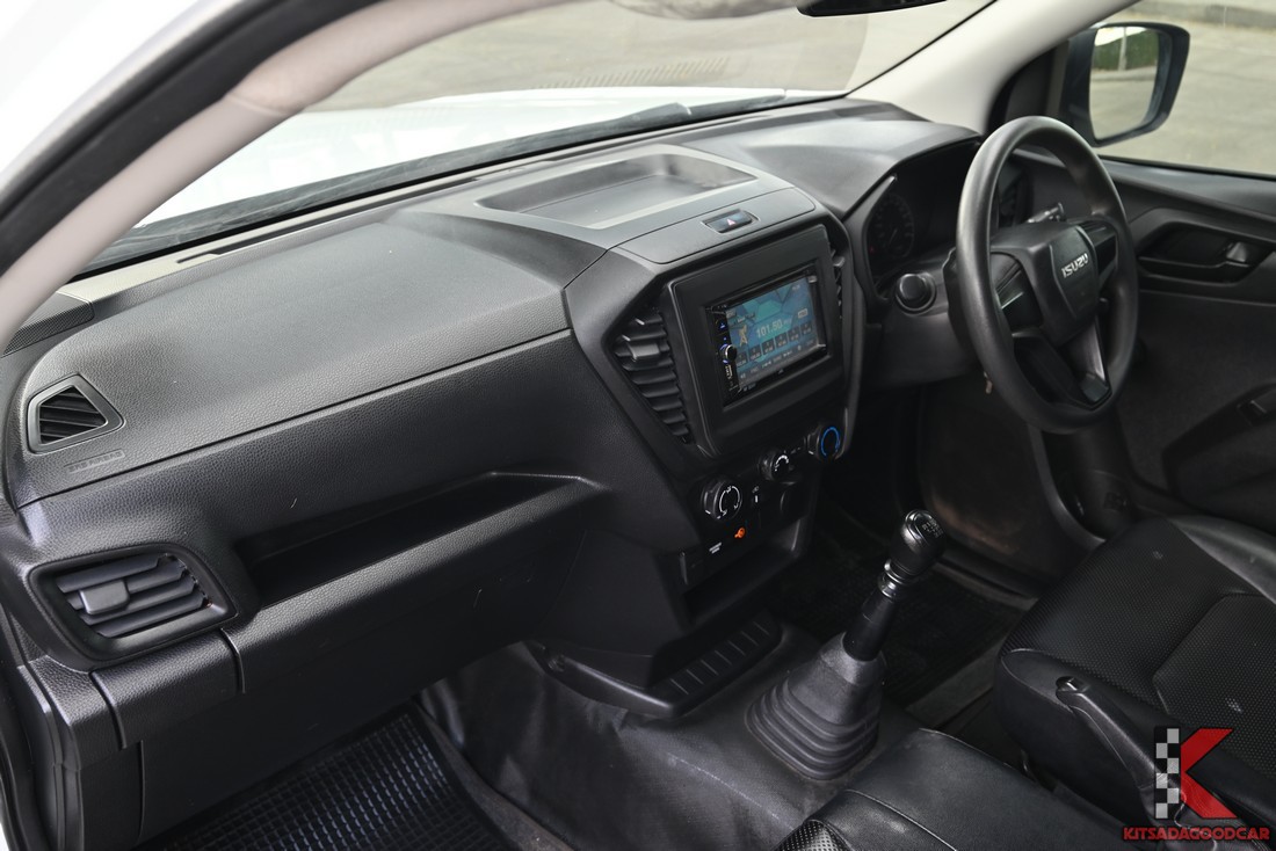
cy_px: 426
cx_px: 638
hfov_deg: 60.3
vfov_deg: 42.3
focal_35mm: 31
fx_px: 1099
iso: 280
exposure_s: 1/45
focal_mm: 31
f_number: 6.7
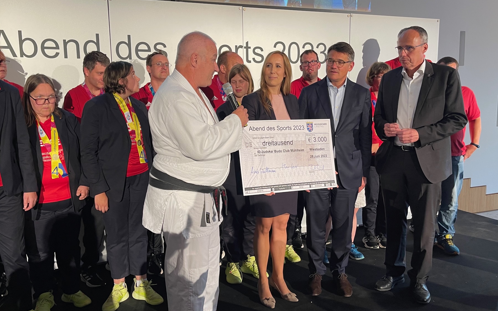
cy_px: 158
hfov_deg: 61.2
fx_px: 421
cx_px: 235
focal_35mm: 31
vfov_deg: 40.6
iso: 100
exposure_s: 1/50
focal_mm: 5.1
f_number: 1.6
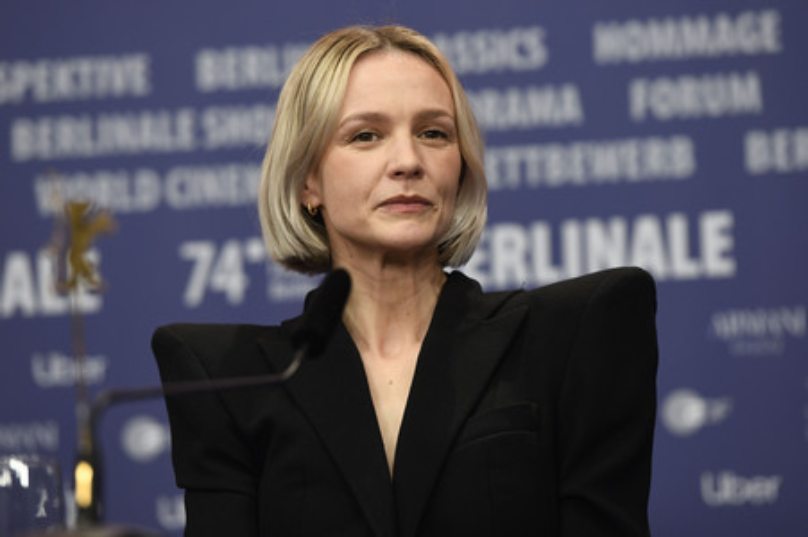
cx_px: 404
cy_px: 268
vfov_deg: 7.6
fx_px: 4037
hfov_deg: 11.4
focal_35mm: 180
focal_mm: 180
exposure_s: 1/320
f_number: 4
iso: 1250
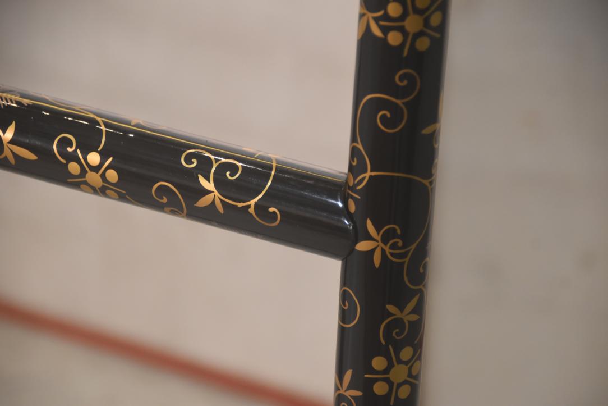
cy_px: 203
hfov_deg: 10.5
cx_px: 304
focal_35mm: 195
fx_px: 3294
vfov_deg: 7.0
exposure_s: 1/60
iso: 1600
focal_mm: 130
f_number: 6
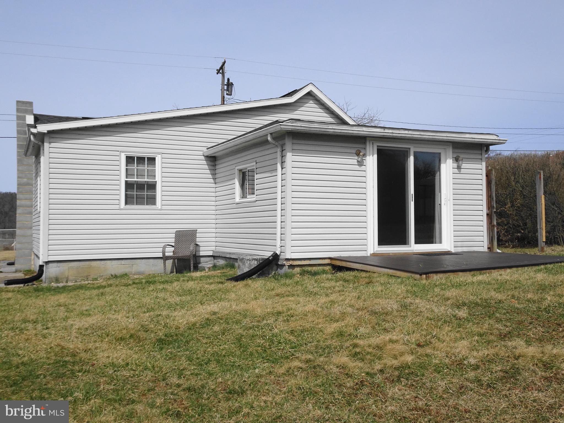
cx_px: 282
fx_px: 521
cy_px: 212
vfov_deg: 44.2
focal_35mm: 32
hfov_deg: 56.8
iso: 80
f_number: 4
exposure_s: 1/1250
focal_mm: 5.43
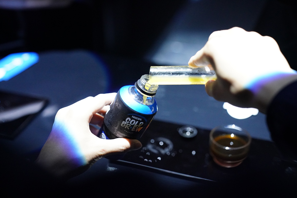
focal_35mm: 58
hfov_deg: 34.5
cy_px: 99
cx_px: 148
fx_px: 478
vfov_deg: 23.4
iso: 8000
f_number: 2.8
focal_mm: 58
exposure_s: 1/400
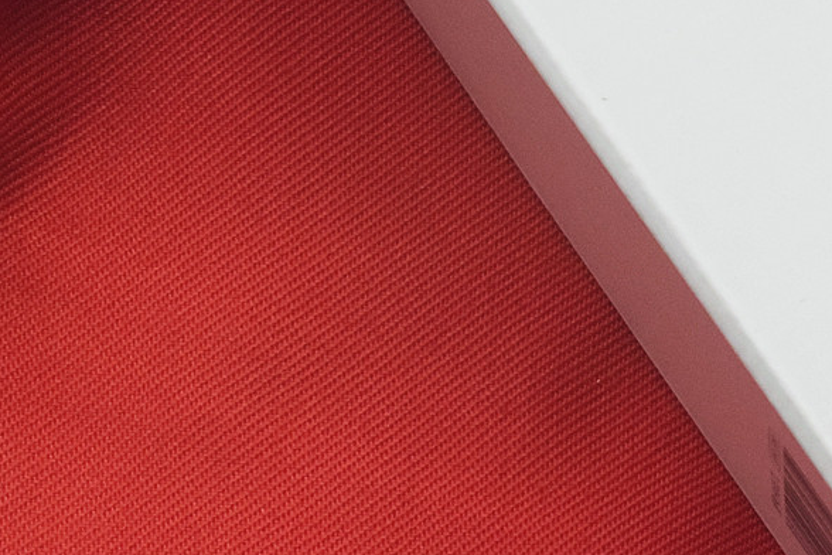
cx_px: 1165
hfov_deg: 7.2
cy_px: -240
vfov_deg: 4.9
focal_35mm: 281
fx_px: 6487
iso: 3200
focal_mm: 55
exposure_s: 1/400
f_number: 10
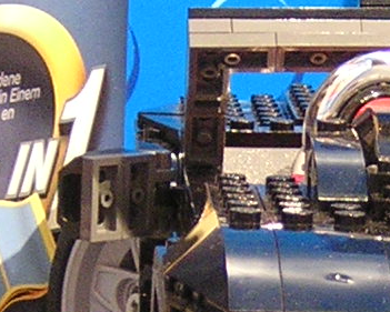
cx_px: 402
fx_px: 3187
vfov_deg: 5.6
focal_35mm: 276
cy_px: 222
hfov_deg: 7.0
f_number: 3.4
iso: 400
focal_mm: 8.1
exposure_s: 1/1.8
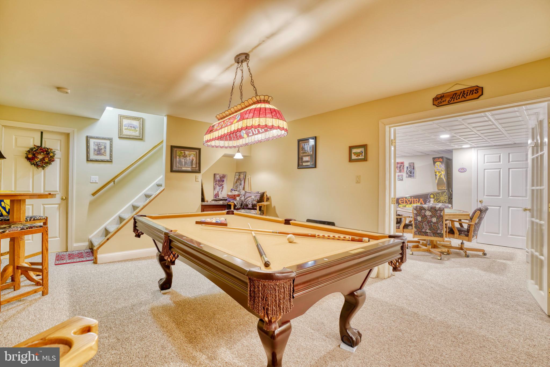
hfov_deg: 96.7
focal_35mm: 16
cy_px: 184
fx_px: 244
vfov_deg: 73.8
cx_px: 275
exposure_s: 1/13
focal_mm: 16
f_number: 7.1
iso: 640
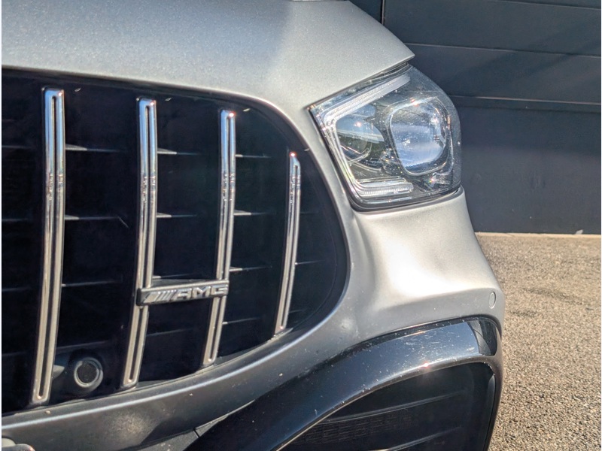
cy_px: 226
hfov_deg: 38.9
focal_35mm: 49
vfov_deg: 29.7
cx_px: 301
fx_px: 852
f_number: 1.68
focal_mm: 6.9
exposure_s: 1/2012
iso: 19
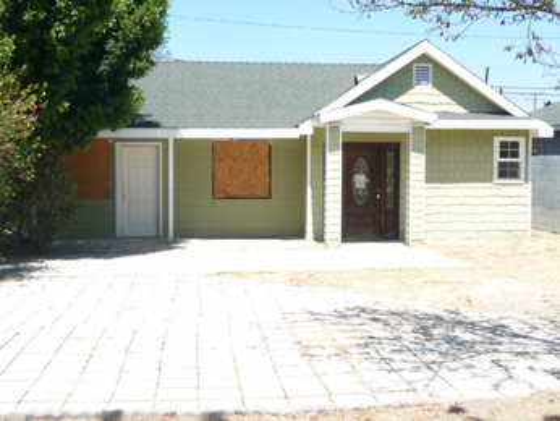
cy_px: 210
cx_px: 280
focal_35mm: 50
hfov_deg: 38.2
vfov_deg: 29.1
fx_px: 809
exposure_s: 1/500
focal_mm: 5
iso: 100
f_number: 3.4
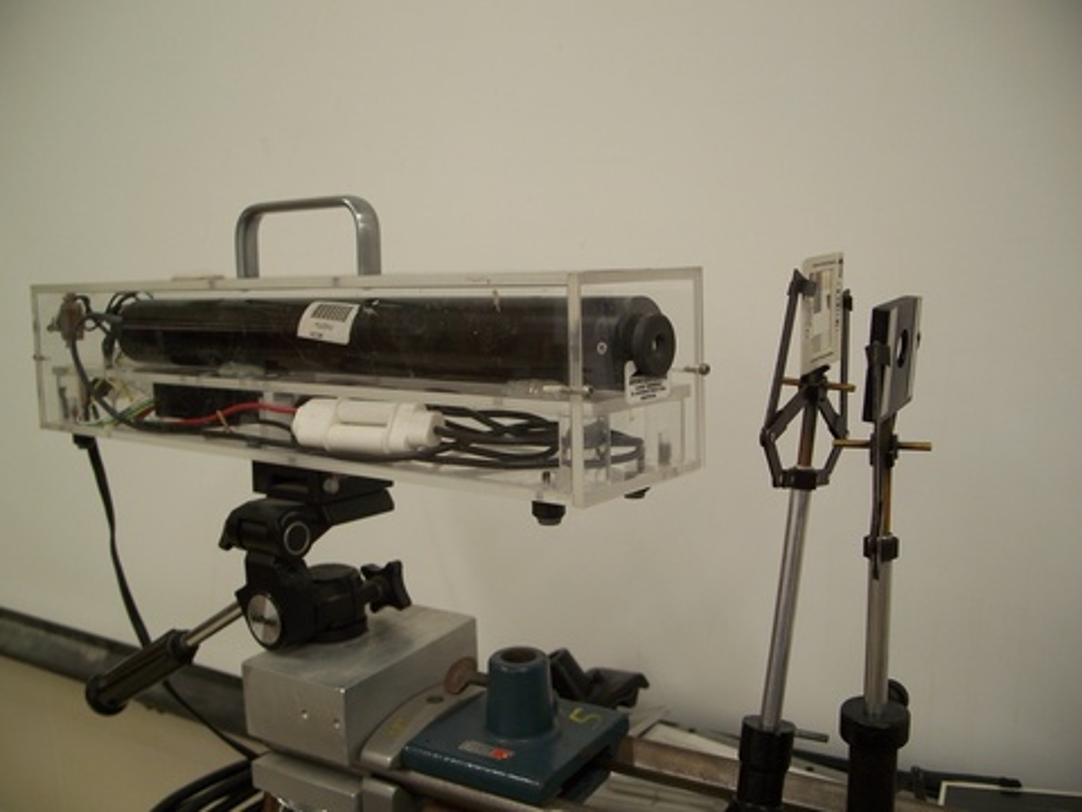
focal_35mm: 37
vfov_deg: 38.7
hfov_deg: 50.1
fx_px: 1157
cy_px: 406
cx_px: 541
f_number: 2.8
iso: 64
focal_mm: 7.8
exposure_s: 1/30
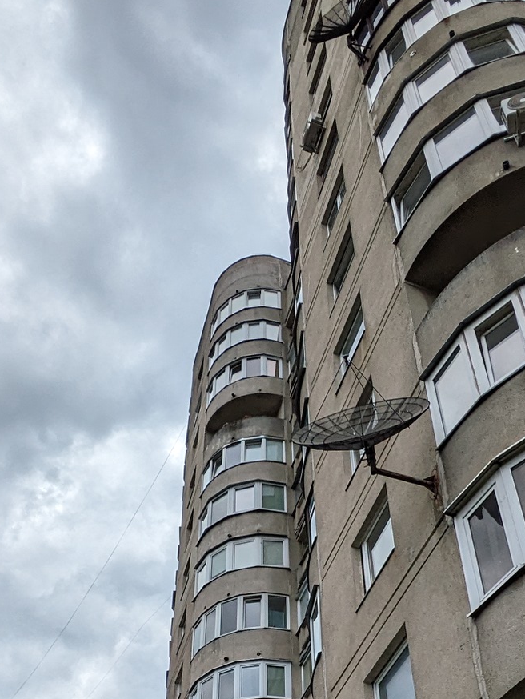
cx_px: 299
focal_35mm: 41
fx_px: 829
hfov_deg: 35.1
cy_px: 689
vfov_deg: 40.5
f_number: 2.2
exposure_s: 1/1527
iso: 50
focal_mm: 1.83
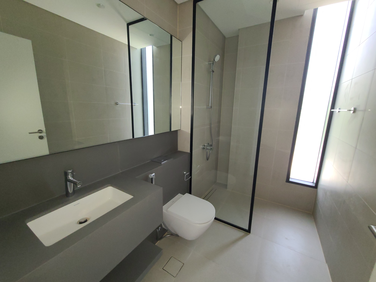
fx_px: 141
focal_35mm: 13
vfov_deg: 89.9
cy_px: 141
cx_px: 188
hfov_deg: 106.2
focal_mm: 2.2
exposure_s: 1/40
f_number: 2.2
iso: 320
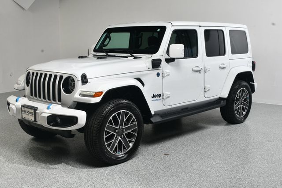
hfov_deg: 43.6
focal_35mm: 45
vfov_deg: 29.8
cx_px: 141
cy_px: 94
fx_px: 352
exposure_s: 1/160
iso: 100
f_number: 13
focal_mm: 30
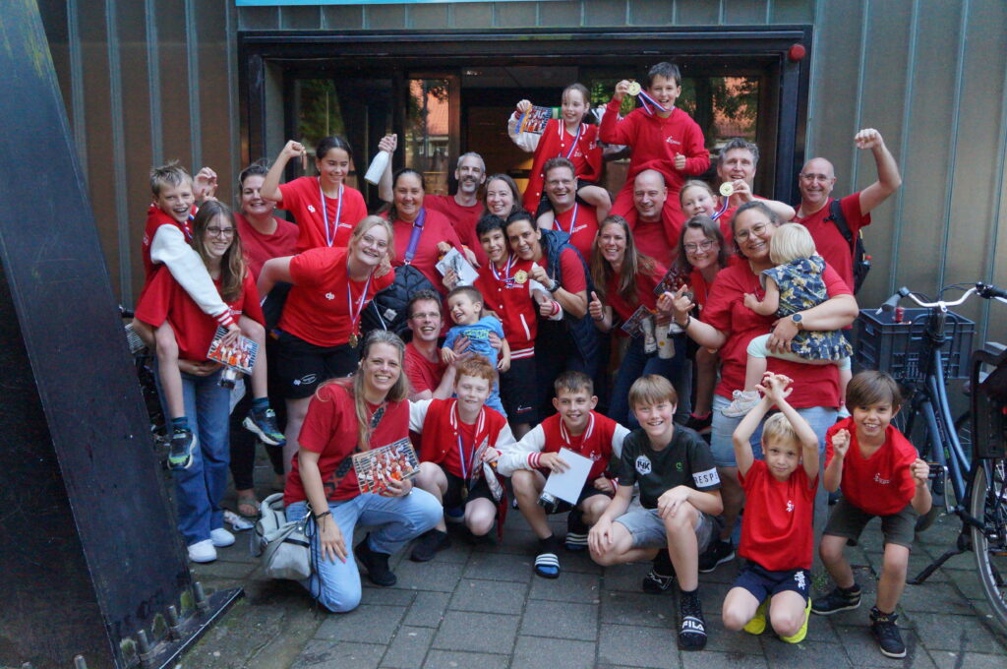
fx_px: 838
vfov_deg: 43.5
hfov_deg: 62.0
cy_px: 334
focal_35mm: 30
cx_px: 504
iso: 3200
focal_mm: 20
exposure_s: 1/1600
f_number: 3.5
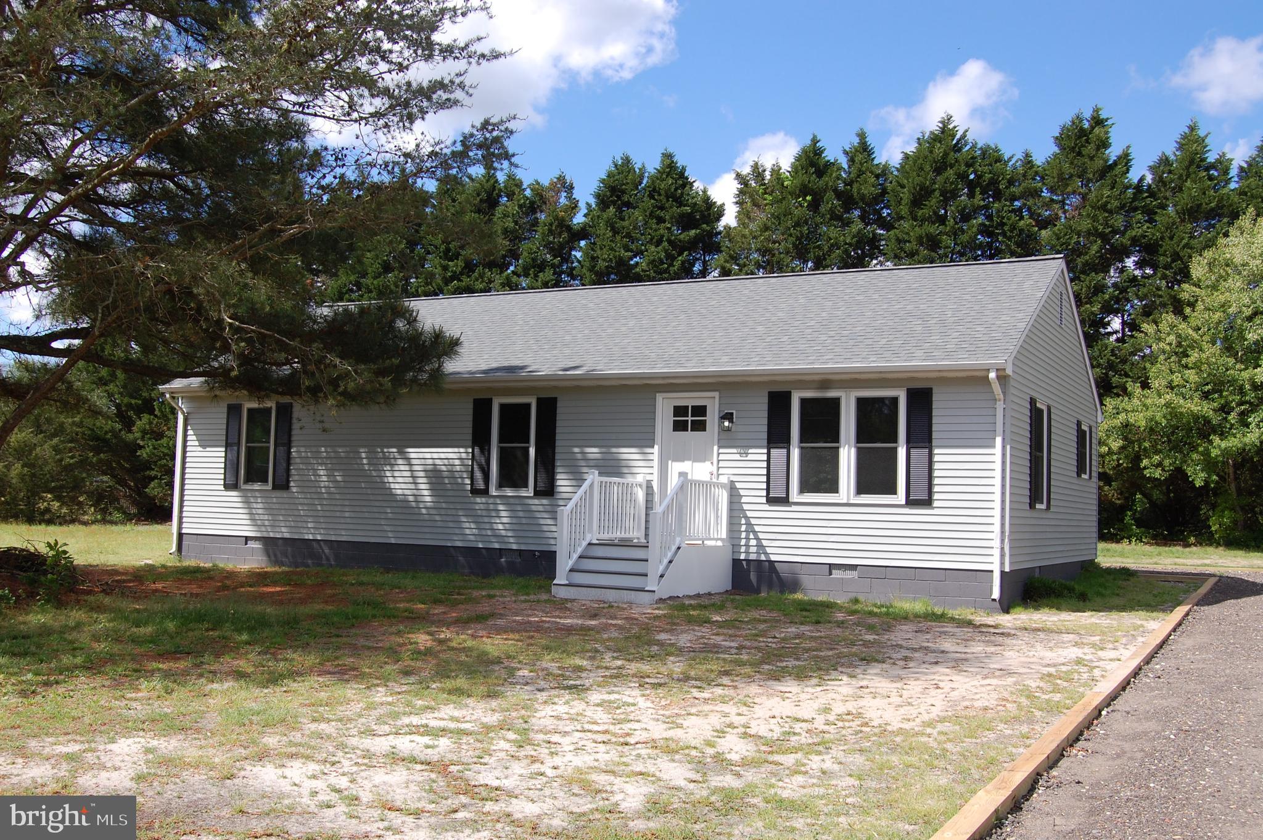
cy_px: 420
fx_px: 1262
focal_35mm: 36
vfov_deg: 36.8
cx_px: 632
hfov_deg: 53.2
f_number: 8
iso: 200
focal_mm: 24
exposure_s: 1/250
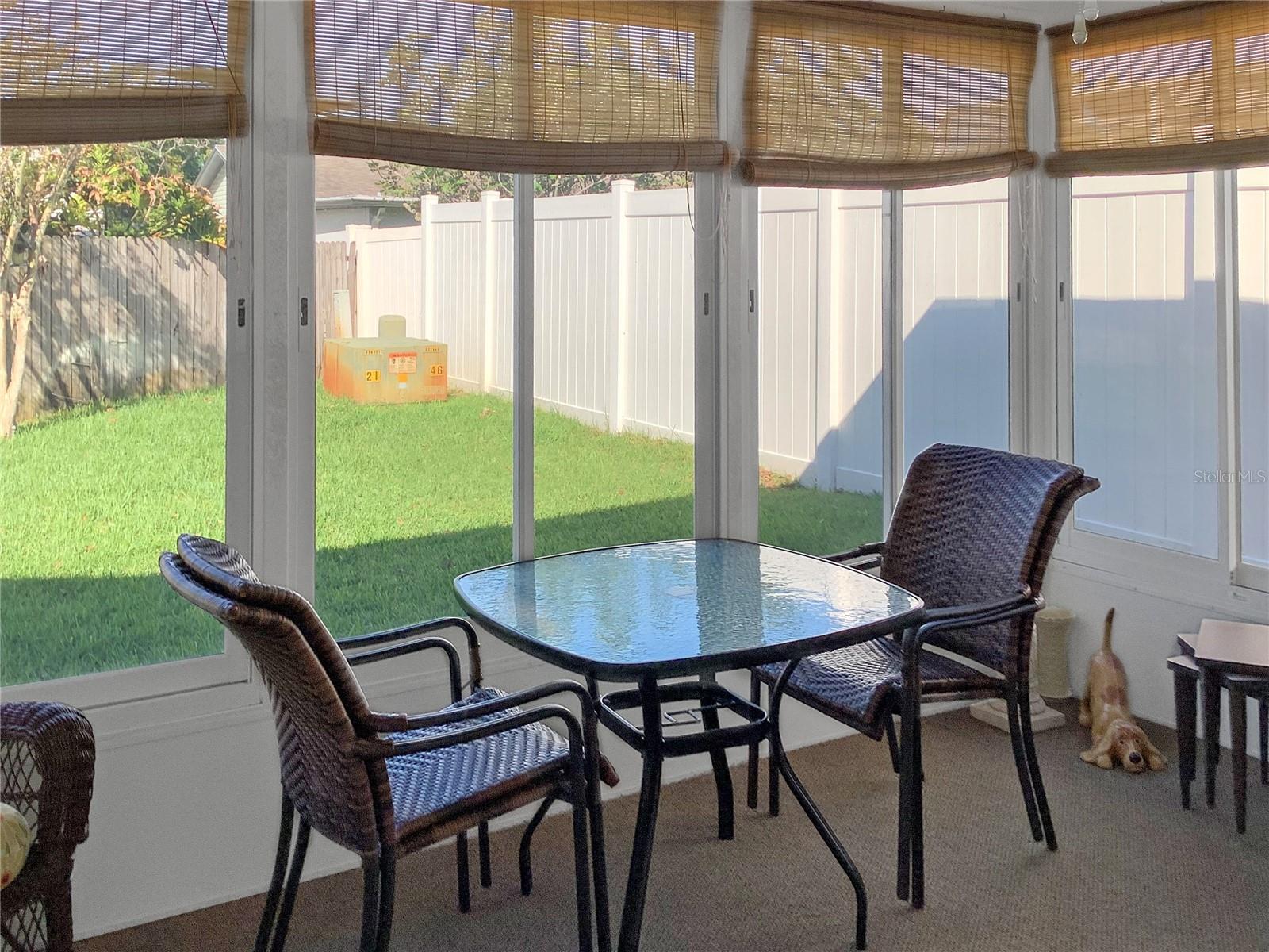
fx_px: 1136
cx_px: 634
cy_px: 476
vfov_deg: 45.4
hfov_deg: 58.4
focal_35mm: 31
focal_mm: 3.3
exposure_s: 1/120
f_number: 2.4
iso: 32
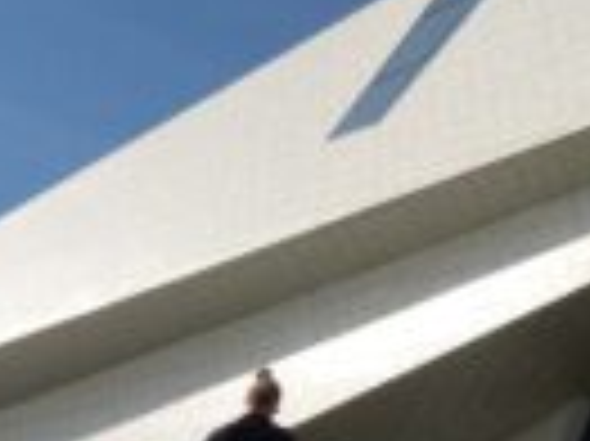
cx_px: 901
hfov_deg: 20.6
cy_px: 2
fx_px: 1362
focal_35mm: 80
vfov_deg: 18.0
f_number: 4
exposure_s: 1/1600
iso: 100
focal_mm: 4.5
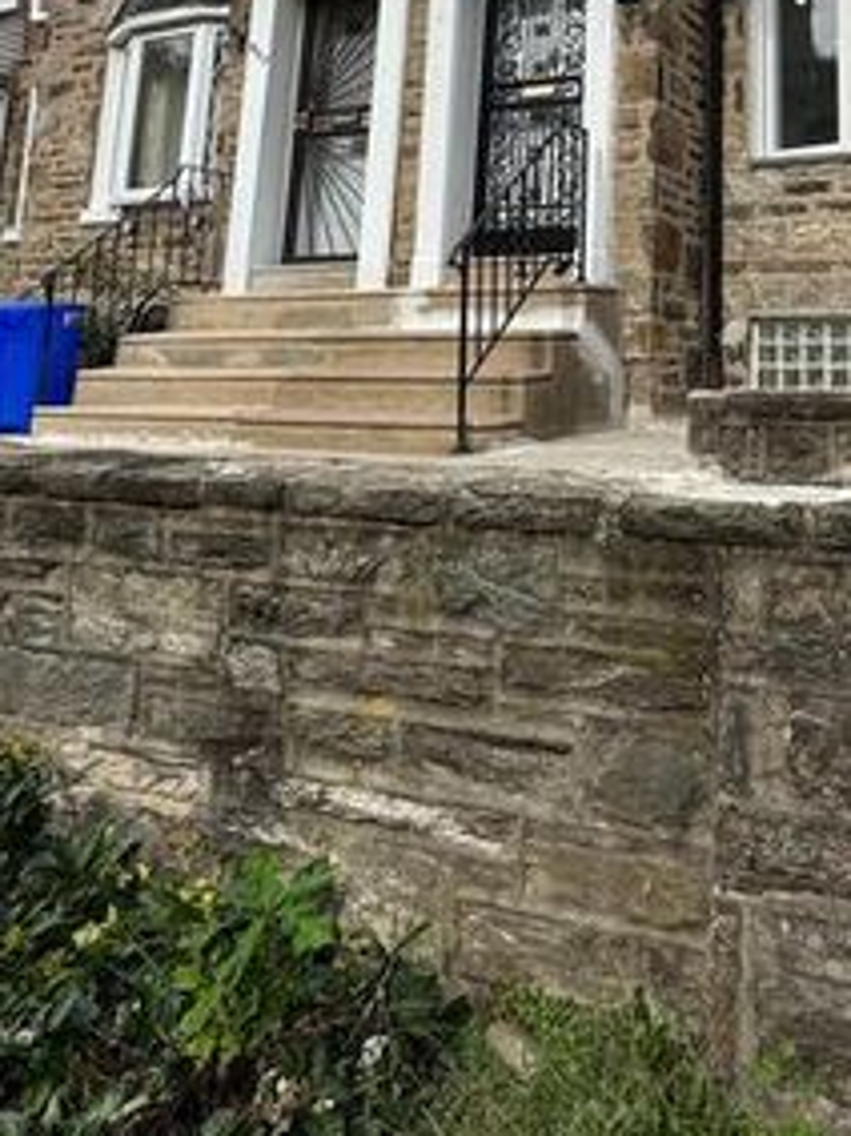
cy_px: 191
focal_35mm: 33
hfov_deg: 40.7
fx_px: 1083
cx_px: 706
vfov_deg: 51.1
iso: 50
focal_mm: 2.22
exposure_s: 1/1063
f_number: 2.2
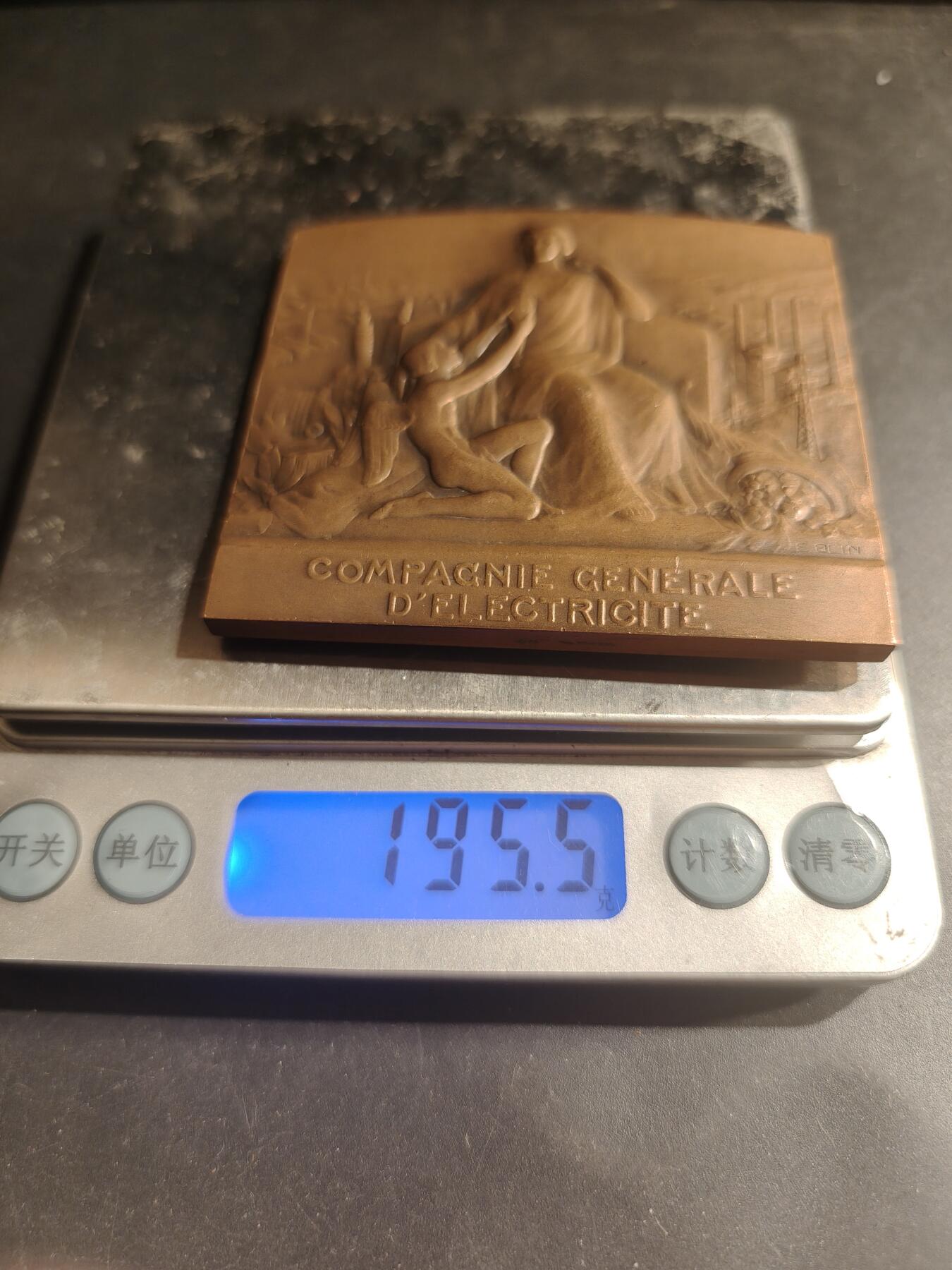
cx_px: 476
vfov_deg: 73.9
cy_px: 635
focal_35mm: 23
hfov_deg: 58.9
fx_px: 843
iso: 250
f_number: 1.6
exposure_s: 1/189
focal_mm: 6.06
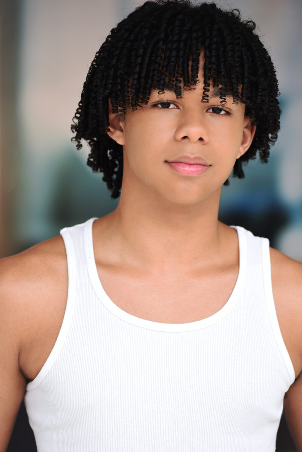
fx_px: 2137
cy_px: 226
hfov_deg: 8.1
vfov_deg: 12.1
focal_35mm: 170
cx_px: 151
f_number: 4.5
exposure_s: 1/640
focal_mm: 170
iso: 800
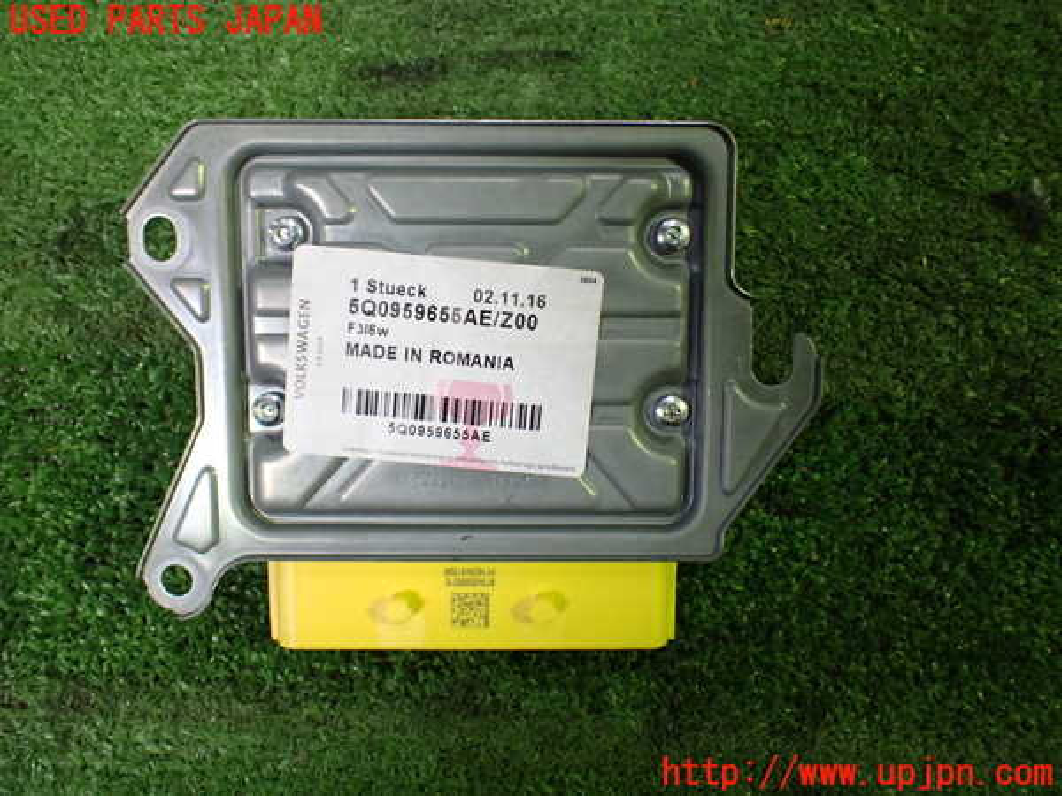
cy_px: 398
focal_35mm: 30
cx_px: 531
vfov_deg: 46.8
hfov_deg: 60.0
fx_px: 920
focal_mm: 5.4
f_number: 2.3
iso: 640
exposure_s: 1/125
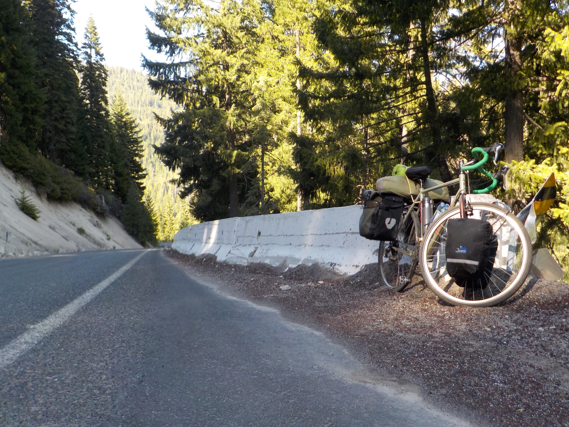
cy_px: 214
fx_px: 493
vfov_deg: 46.8
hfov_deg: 60.0
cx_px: 284
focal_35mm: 30
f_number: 3.3
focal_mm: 4.1
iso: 125
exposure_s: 1/160
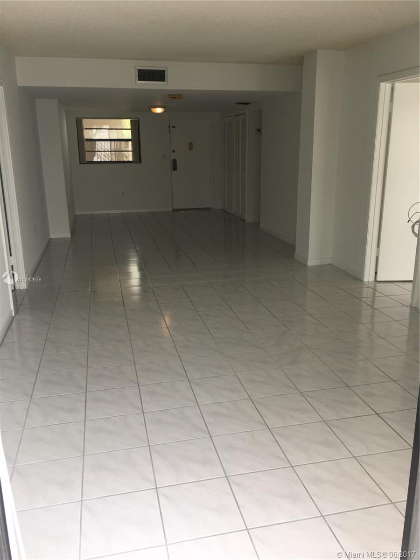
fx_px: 469
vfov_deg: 61.7
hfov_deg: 48.2
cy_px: 280
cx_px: 210
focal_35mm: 29
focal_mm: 4.15
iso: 25
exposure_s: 1/60
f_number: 2.2
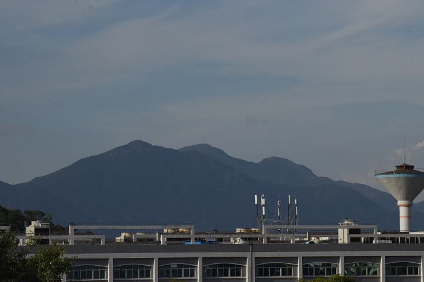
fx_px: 2214
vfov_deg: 7.3
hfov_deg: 10.9
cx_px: 288
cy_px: 186
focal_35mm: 188
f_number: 16
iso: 800
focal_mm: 110
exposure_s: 1/1000
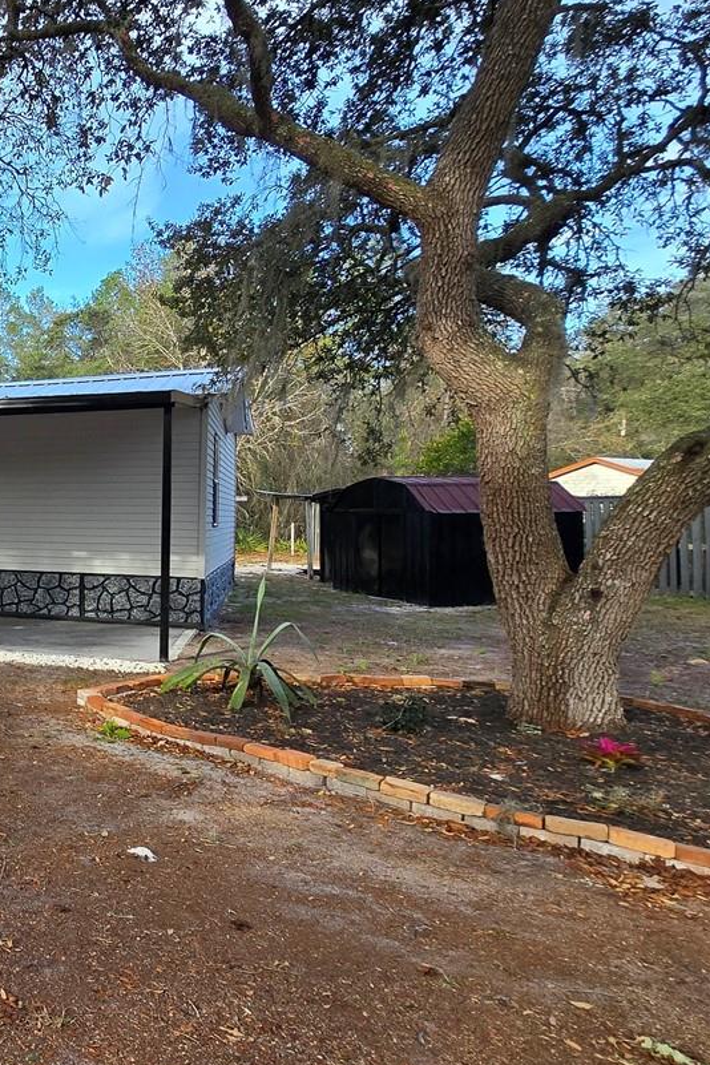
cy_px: 516
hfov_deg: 34.6
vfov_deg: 67.4
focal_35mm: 27
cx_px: -201
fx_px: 799
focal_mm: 2.2
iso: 50
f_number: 2.2
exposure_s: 1/518
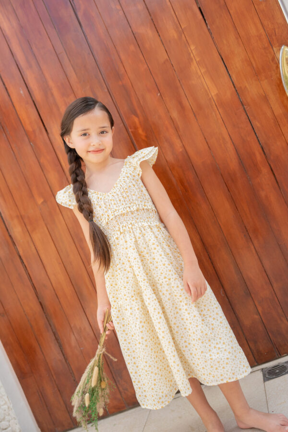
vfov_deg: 54.4
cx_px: 144
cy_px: 216
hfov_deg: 37.9
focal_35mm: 35
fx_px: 420
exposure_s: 1/800
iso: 320
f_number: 2.8
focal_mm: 35
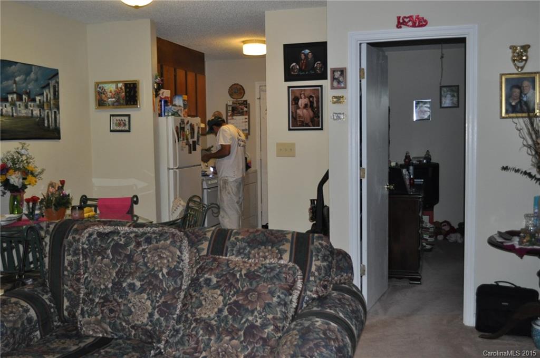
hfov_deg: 49.6
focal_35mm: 39
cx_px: 270
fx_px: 584
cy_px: 179
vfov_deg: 34.1
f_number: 4.2
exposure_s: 1/60
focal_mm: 26
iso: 800
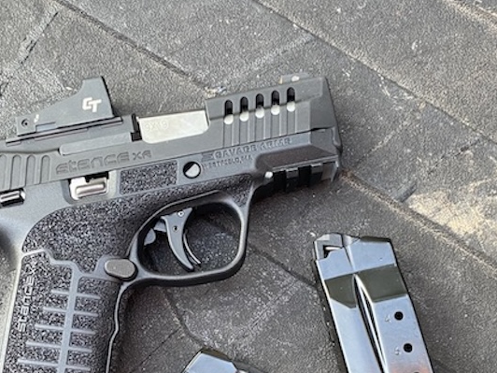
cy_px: 308
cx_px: 219
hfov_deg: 38.1
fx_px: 718
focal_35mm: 50
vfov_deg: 28.4
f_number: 1.8
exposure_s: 1/60
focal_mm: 4.25
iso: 125
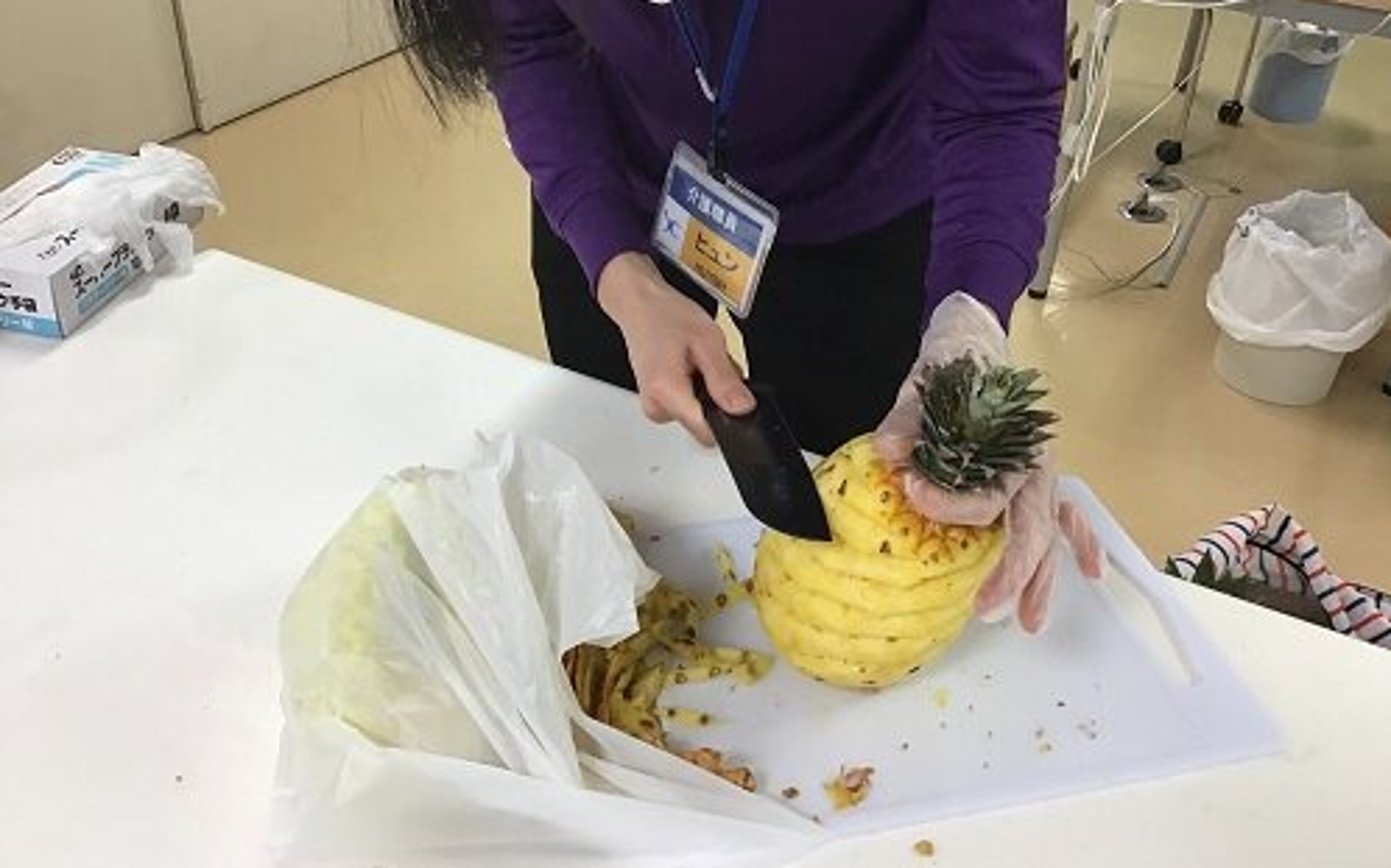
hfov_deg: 58.2
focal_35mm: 33
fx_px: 1251
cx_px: 696
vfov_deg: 38.2
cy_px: 384
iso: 40
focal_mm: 3.3
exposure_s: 1/30
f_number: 2.4
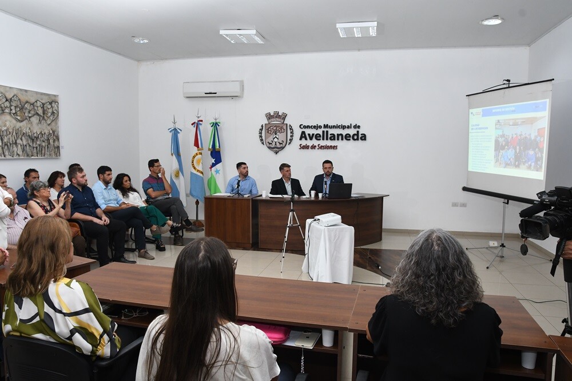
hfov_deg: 71.5
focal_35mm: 25
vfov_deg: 51.3
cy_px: 190
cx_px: 286
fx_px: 397
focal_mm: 17
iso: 1250
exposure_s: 1/160
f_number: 7.1
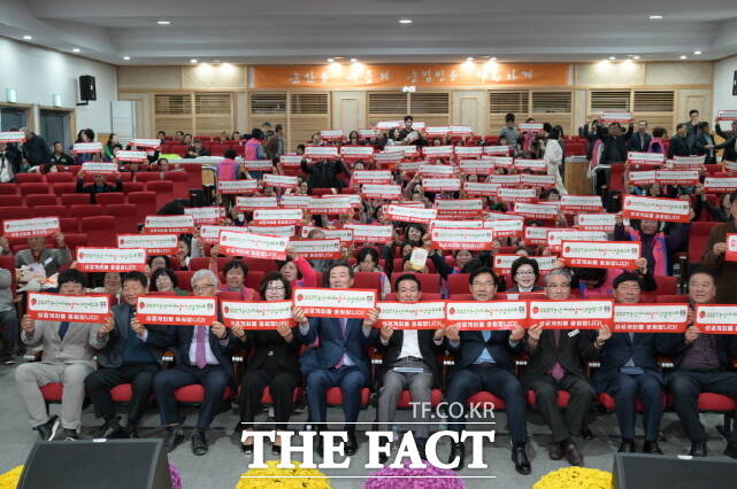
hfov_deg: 49.6
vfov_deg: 34.1
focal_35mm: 39
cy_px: 244
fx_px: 798
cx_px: 368
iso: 3200
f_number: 4
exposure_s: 1/200
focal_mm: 39
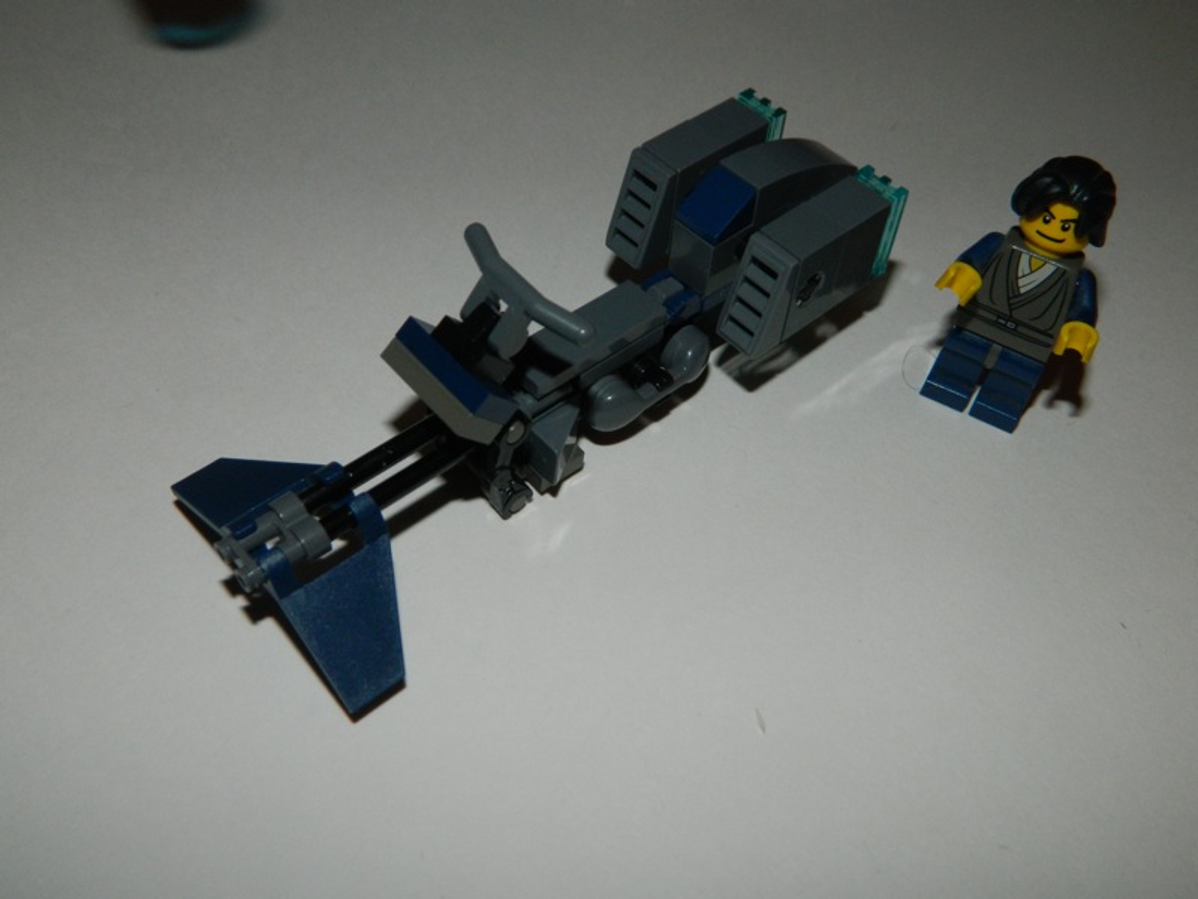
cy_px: 450
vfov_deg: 40.7
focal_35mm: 35
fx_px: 1211
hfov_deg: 52.6
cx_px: 599
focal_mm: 6.2
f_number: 9.4
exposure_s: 1/40
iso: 200
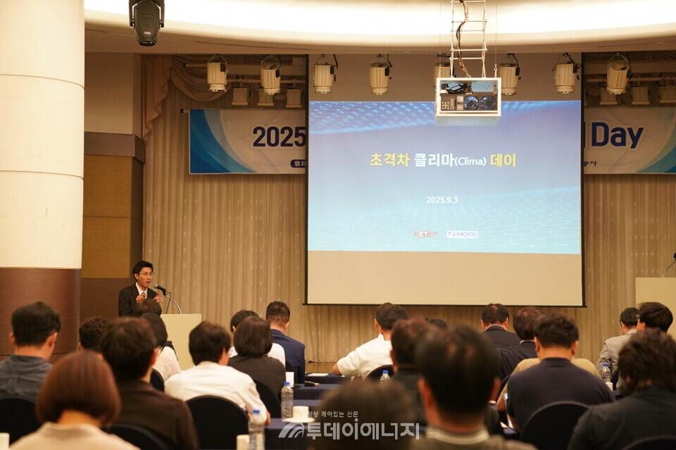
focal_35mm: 69
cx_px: 338
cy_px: 225
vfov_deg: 19.7
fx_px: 1295
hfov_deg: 29.3
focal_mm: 69
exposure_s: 1/40
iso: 800
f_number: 2.8
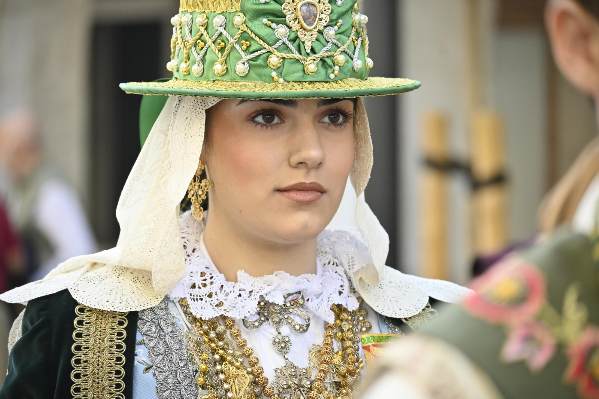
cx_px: 300
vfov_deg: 5.7
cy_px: 200
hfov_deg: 8.6
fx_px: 3992
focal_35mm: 240
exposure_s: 1/400
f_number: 5.3
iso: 1000
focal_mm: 160
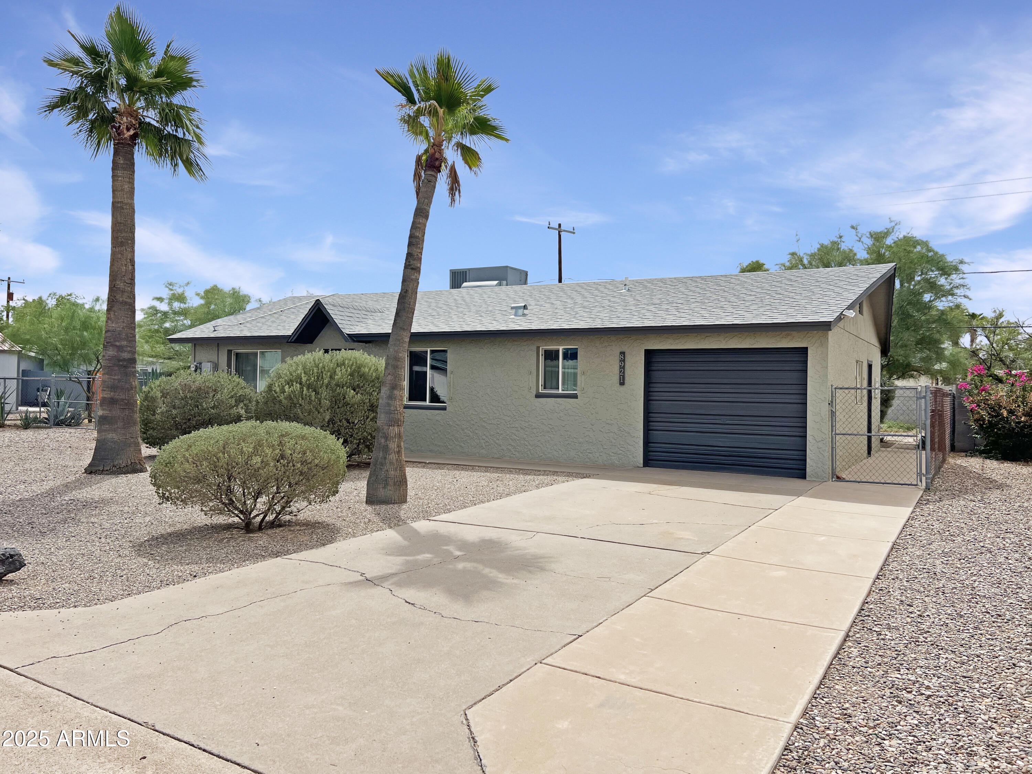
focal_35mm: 26
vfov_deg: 53.1
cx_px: 516
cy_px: 387
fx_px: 775
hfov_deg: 67.3
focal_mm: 5.7
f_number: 1.5
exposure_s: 1/11364
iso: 50
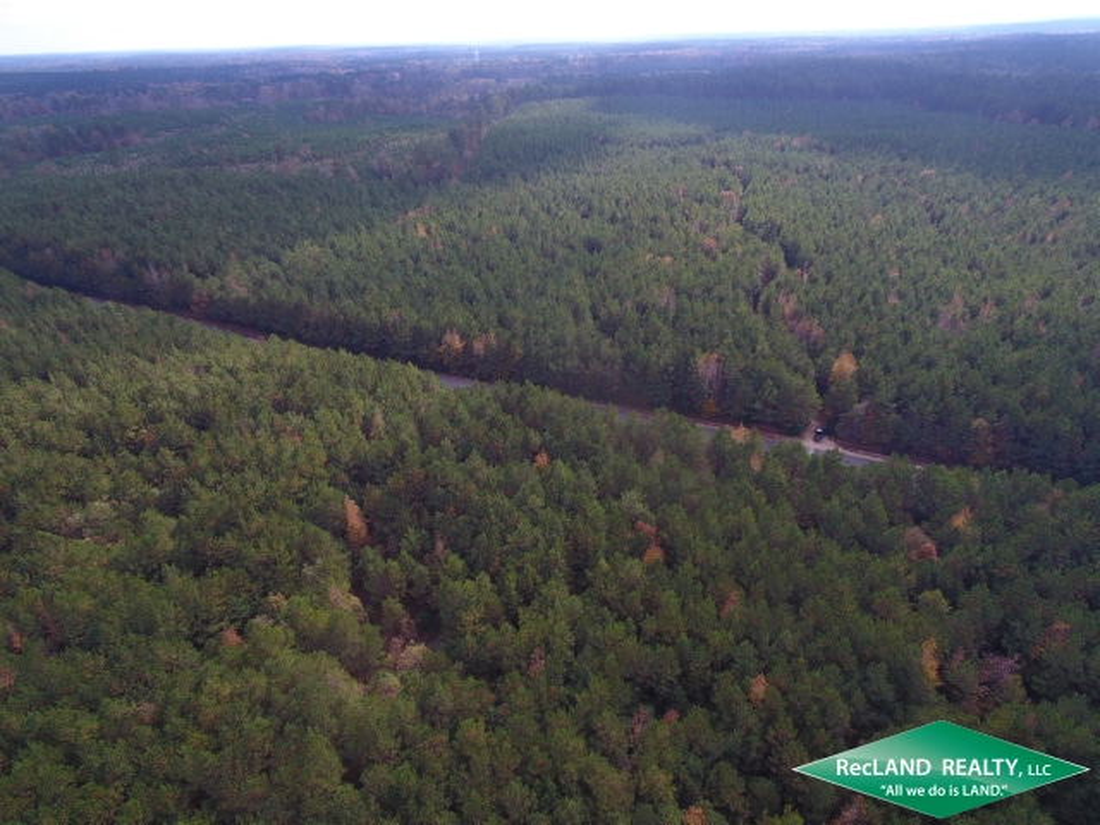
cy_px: 412
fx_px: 636
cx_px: 550
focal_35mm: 20
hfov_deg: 81.7
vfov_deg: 66.0
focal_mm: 3.61
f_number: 2.8
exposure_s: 1/298
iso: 100
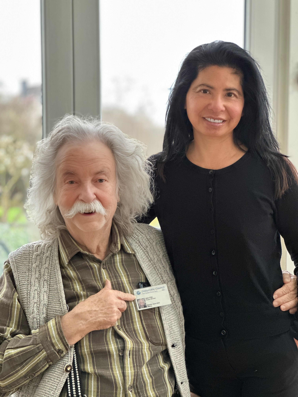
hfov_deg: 19.1
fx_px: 884
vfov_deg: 25.3
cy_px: 198
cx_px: 149
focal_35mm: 77
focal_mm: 9
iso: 320
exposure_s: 1/40
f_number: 2.8
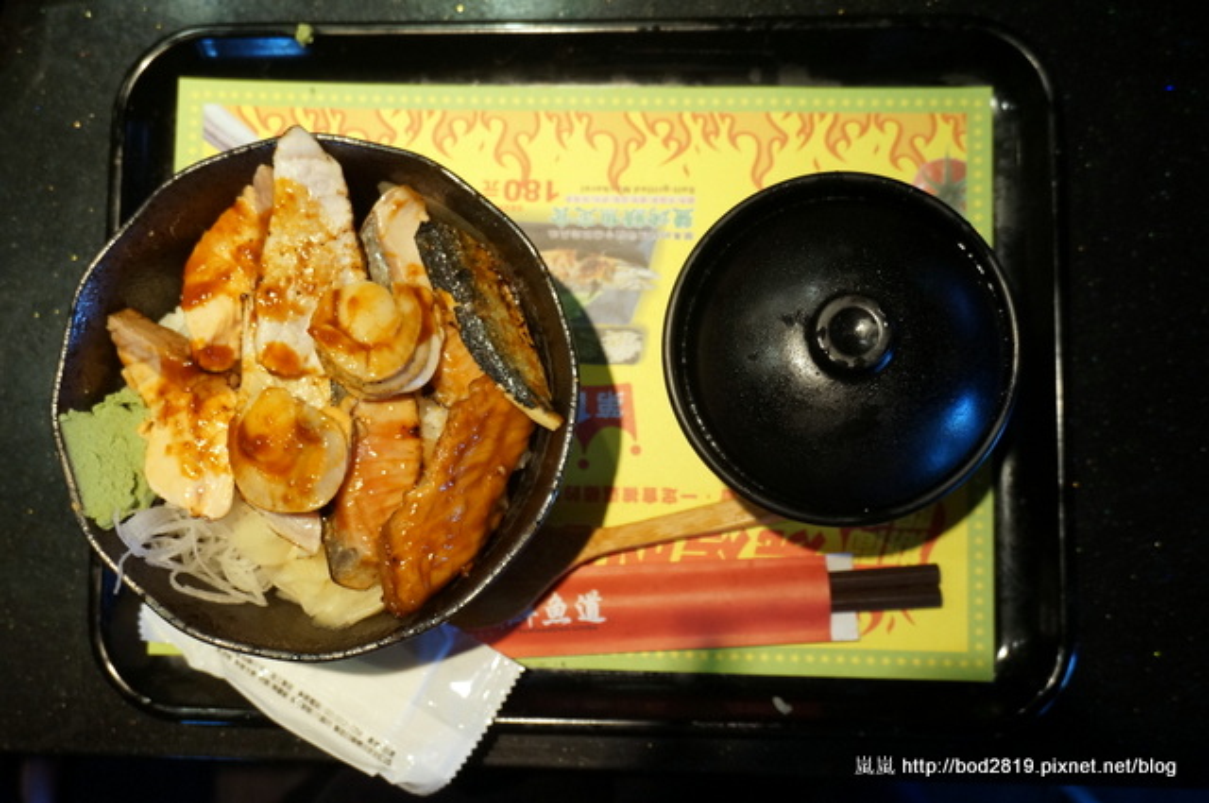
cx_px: 604
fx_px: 1207
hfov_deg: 53.2
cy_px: 402
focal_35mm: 36
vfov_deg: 36.8
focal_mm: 24
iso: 1000
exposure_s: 1/60
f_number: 4.5
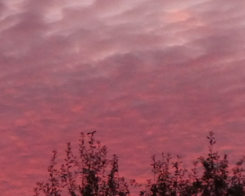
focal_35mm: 304
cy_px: 132
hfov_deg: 6.4
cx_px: 101
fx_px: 2204
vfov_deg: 5.1
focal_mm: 34
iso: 1600
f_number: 5.2
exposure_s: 1/60
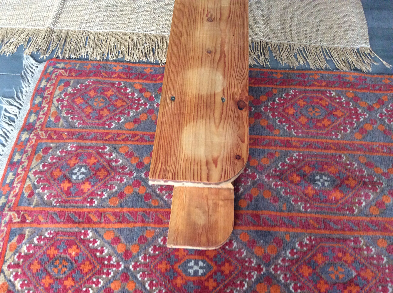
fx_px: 363
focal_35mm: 32
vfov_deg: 44.1
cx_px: 196
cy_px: 146
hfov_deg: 56.9
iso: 200
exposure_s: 1/25
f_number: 2.4
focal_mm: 3.3
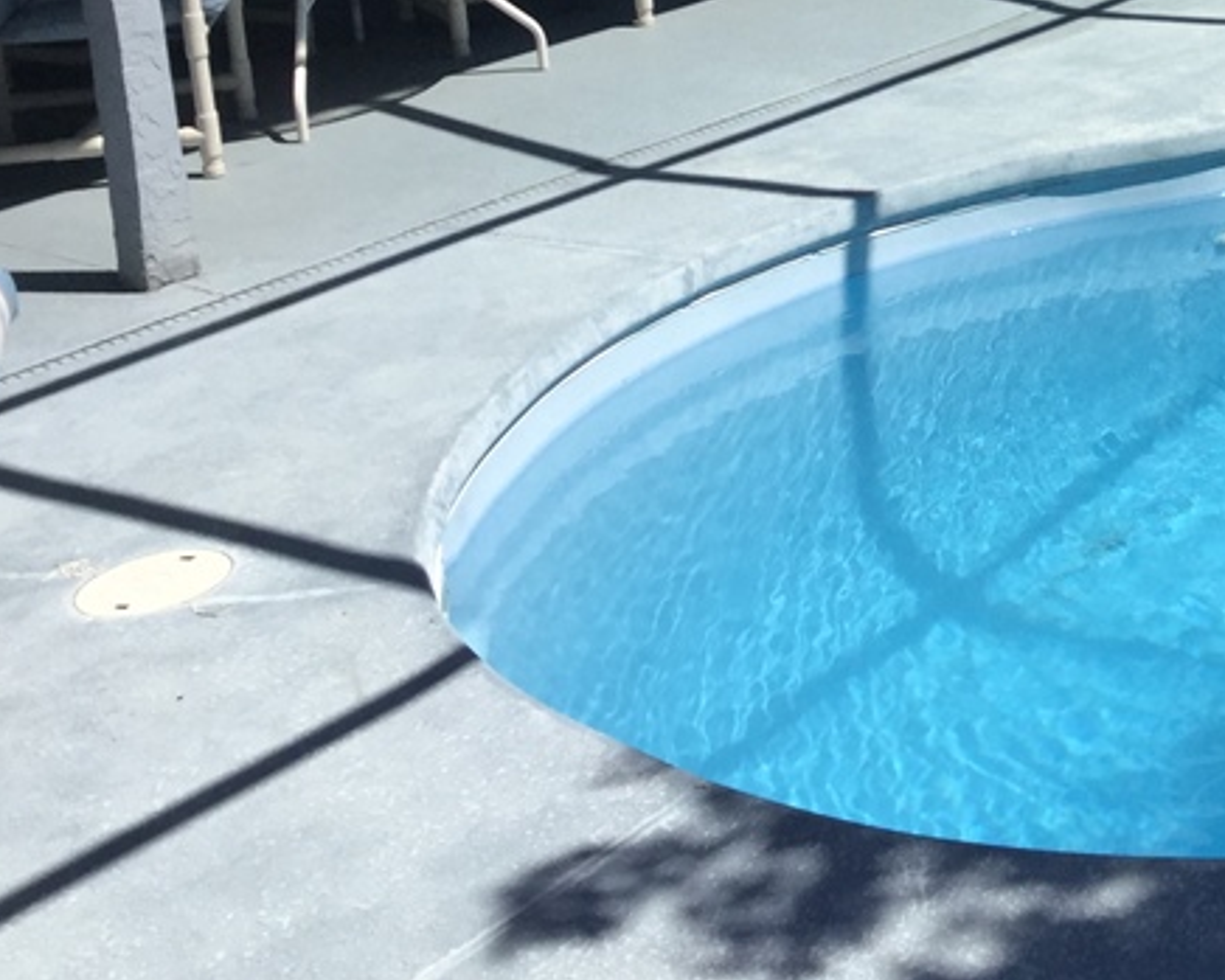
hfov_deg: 24.7
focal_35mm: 71
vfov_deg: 20.7
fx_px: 2575
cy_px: -51
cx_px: 1380
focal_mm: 3.3
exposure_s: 1/1199
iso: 25
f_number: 2.4
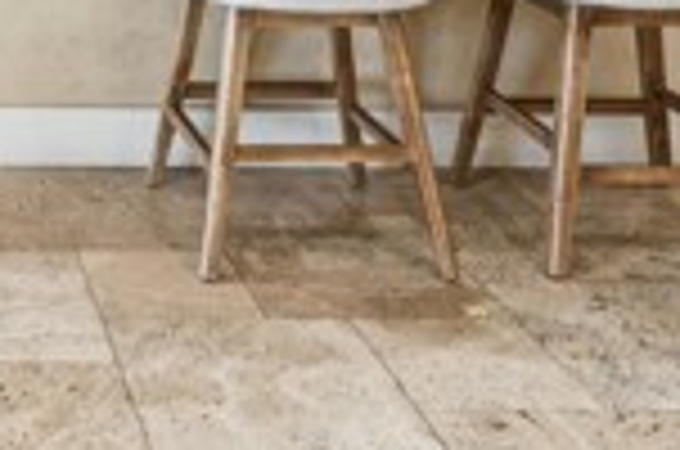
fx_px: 1306
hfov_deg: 26.1
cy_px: -338
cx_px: -131
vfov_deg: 16.6
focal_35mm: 69
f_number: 13
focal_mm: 16.3
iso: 100
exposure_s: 1
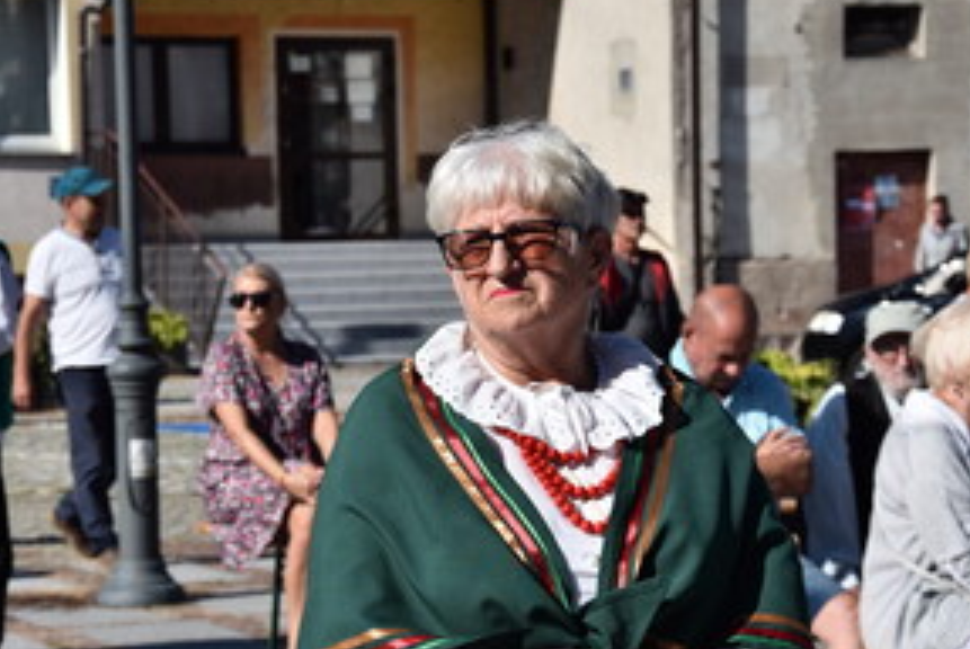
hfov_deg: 15.9
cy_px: 460
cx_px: 497
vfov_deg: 10.6
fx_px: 3479
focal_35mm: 129
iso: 100
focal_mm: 58
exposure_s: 1/2000
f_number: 6.3
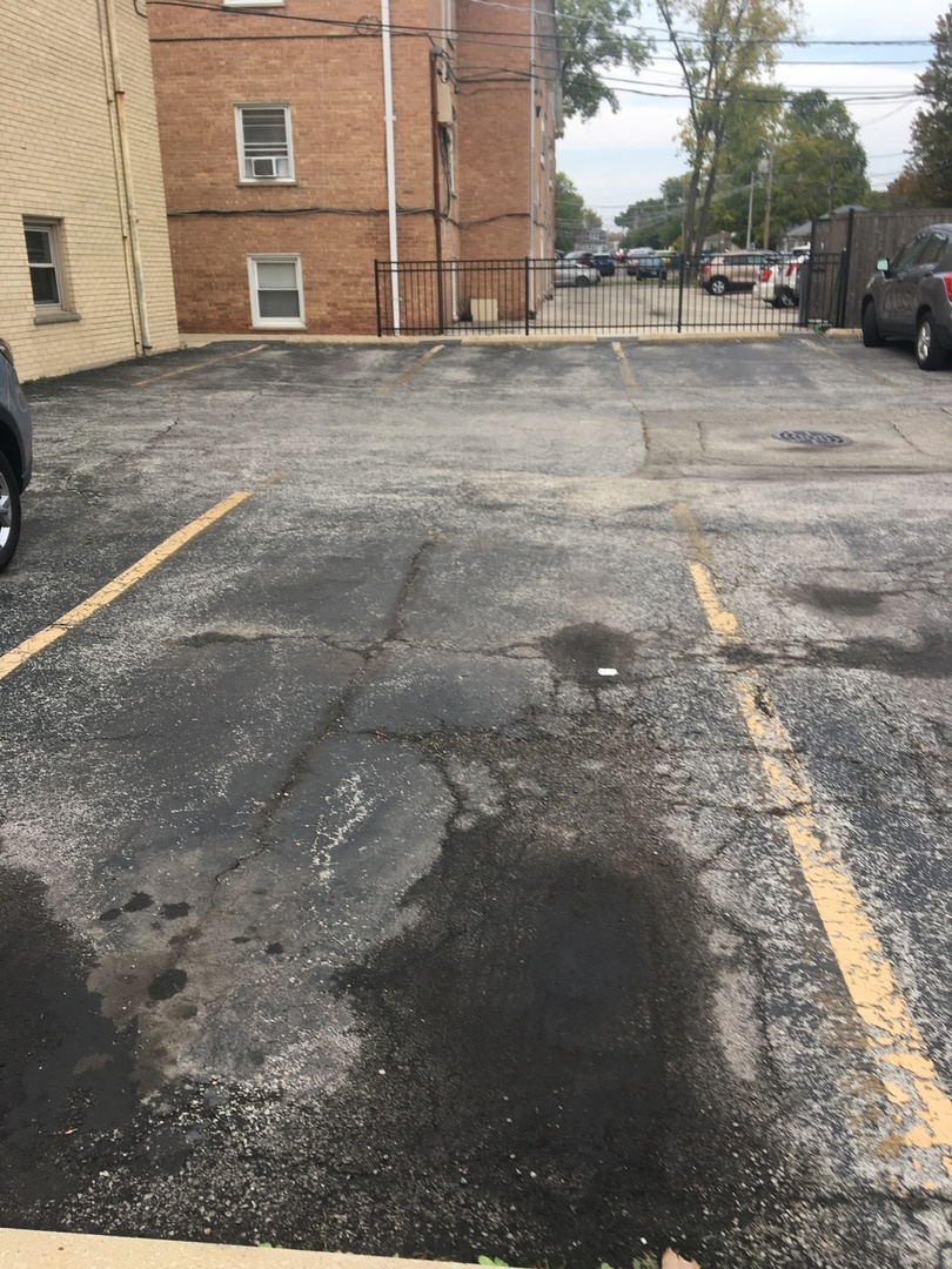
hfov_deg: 48.2
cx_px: 476
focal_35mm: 29
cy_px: 634
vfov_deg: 61.7
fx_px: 1063
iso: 25
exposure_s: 1/342
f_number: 2.2
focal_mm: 4.15
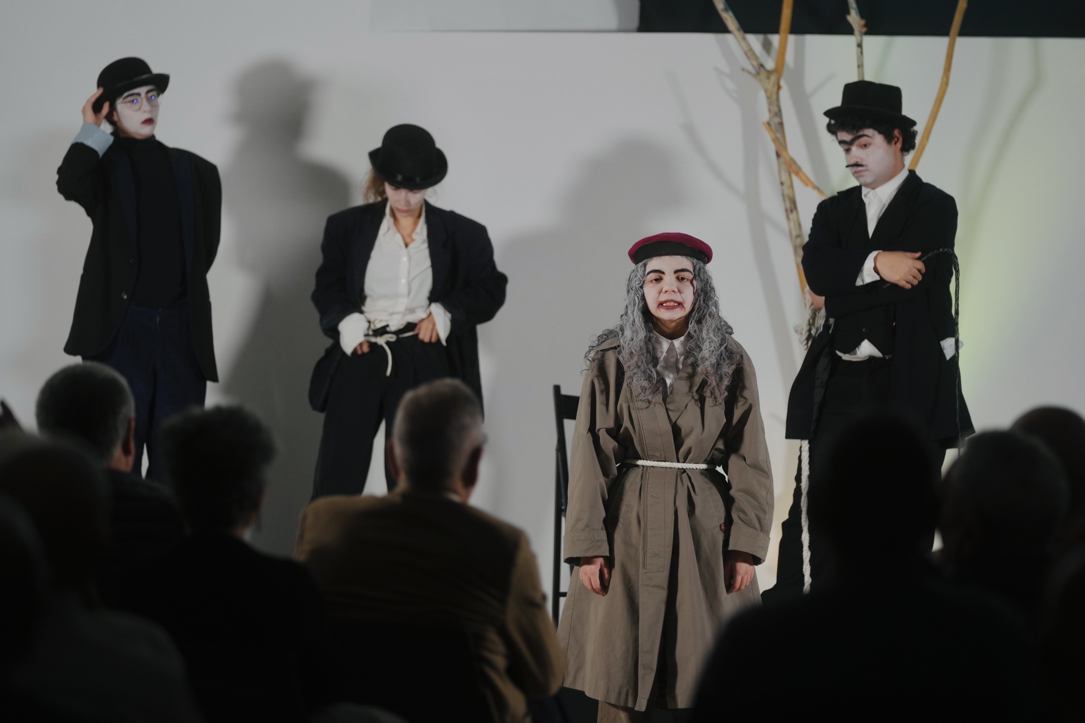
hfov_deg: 12.0
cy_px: 362
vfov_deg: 8.0
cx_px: 542
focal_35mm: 171
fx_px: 5153
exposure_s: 1/50
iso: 250
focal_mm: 171
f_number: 2.8
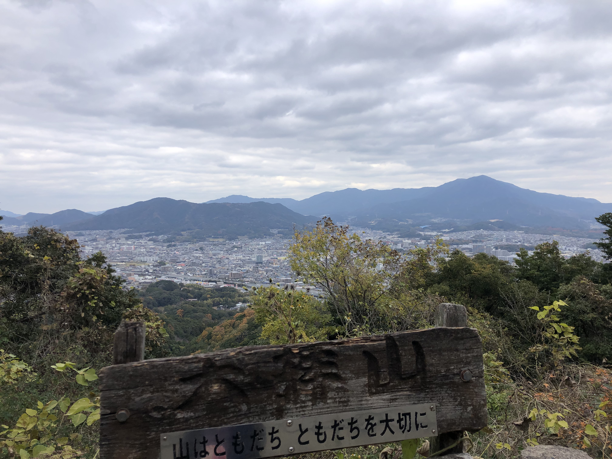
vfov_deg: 49.7
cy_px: 230
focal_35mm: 28
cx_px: 306
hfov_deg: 63.4
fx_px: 495
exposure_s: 1/827
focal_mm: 4
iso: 20
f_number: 1.8
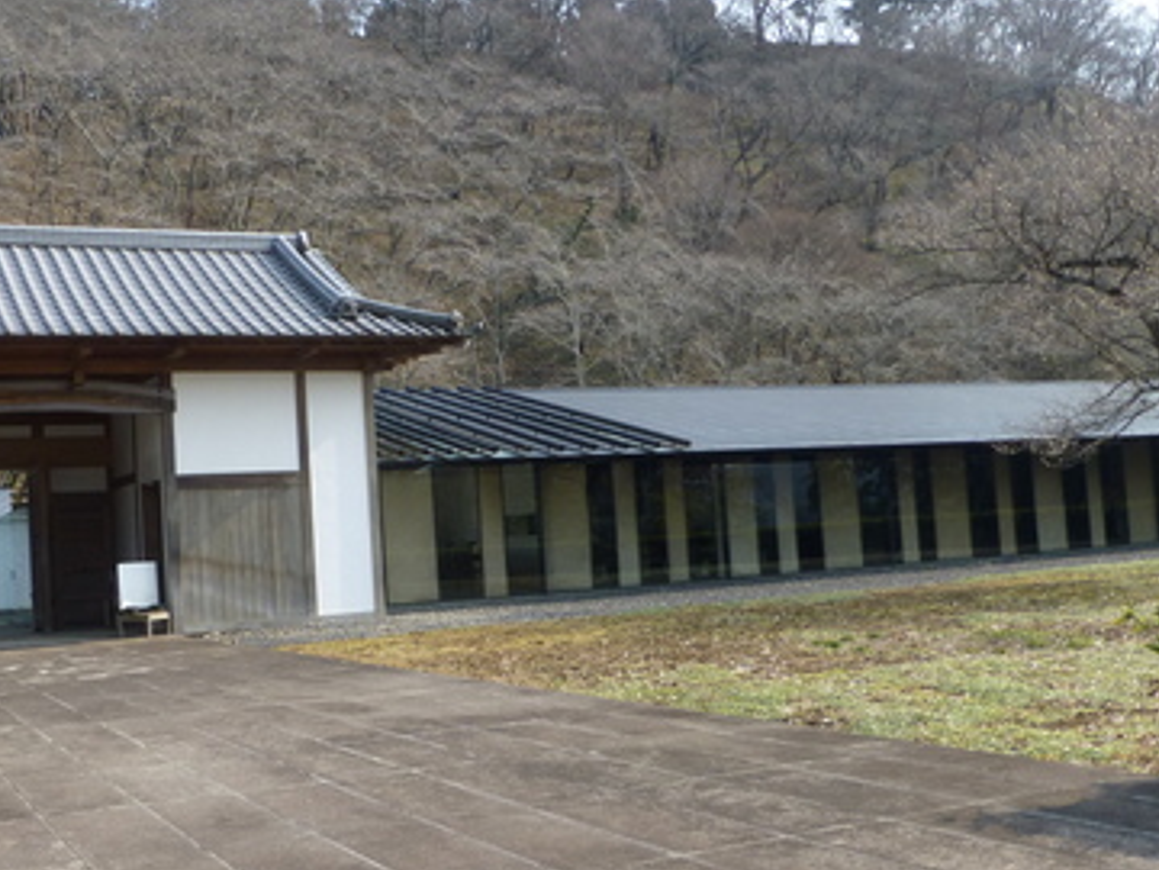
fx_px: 1339
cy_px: 448
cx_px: 438
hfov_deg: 46.4
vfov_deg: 36.0
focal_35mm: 40
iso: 100
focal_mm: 4.3
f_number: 4
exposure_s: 1/320
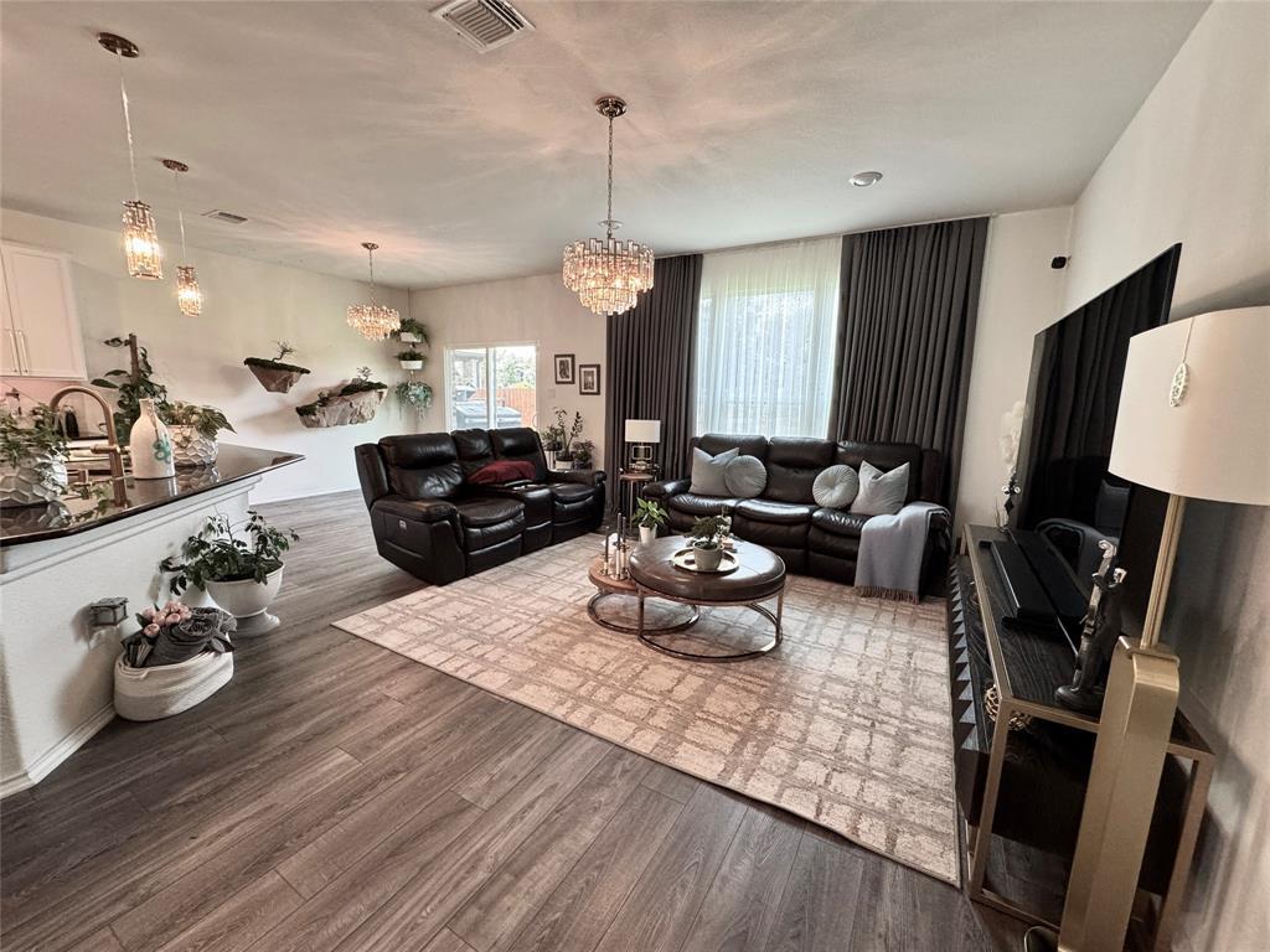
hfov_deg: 102.1
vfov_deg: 85.7
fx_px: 514
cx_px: 635
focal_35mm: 14
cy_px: 476
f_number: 2.2
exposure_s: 1/120
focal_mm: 2.22
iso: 250
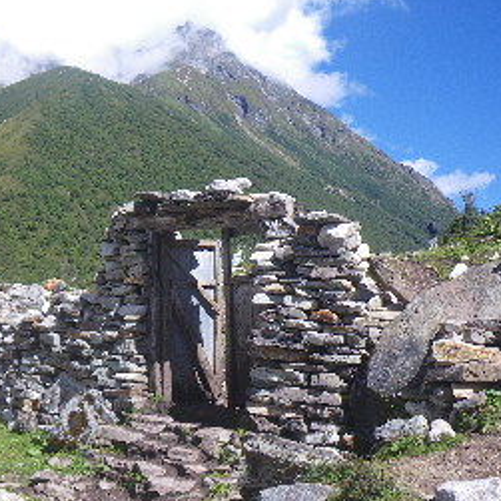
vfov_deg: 36.8
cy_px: 261
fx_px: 753
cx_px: 200
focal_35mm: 46
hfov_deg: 36.7
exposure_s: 1/200
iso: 50
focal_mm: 6.1
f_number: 4.6
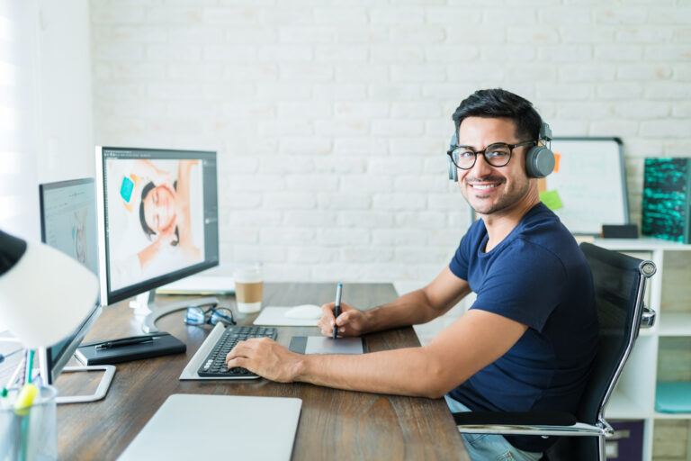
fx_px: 672
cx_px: 346
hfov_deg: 54.4
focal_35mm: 35
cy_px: 230
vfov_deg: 37.9
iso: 800
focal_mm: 35
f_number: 1.8
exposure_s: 1/100
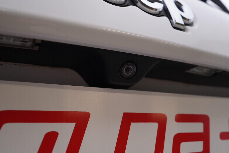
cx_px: 114
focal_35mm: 36
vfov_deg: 36.9
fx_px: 229
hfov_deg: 53.1
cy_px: 76
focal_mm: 24
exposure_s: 1/60
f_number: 4
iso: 125
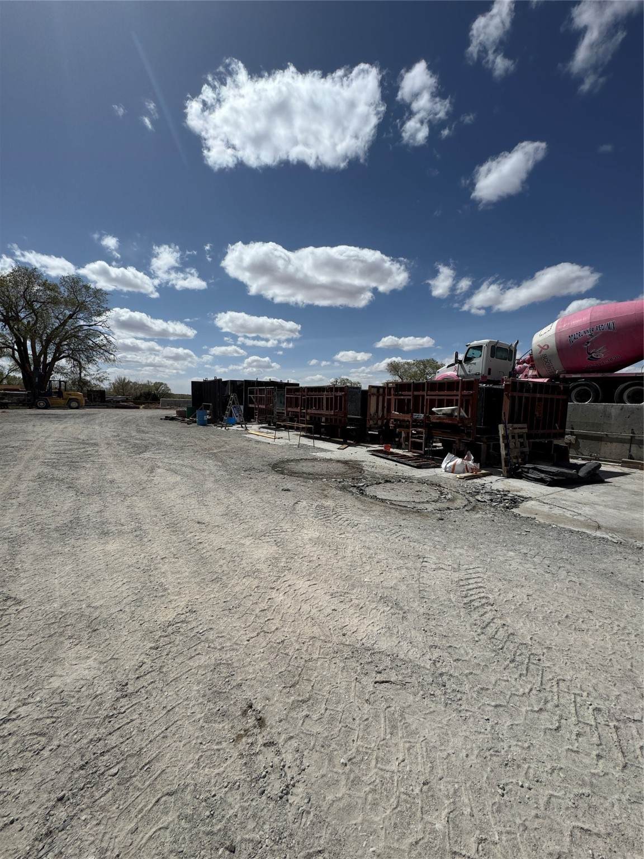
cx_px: 322
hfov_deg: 85.7
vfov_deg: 102.1
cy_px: 430
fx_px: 347
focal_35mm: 14
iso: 40
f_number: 2.2
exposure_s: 1/4132
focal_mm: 2.22
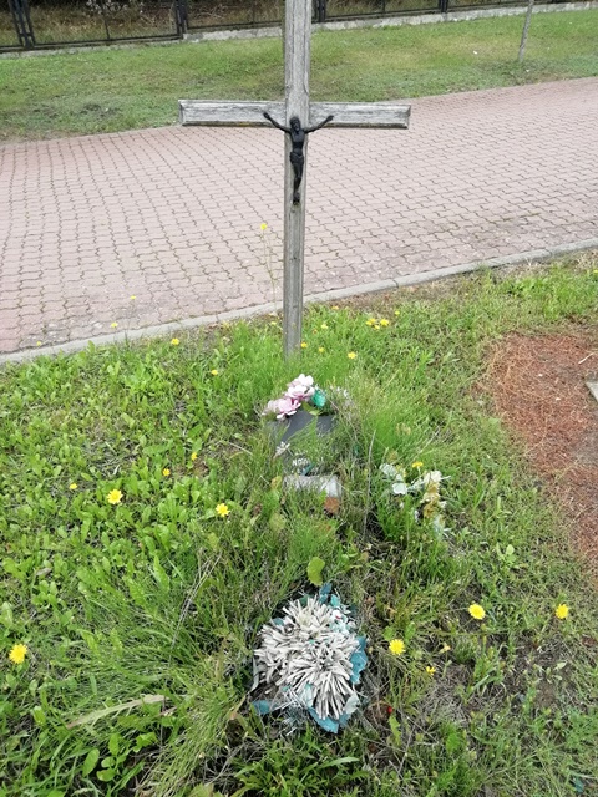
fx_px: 599
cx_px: 299
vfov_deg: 67.3
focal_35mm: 26
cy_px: 398
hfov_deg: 53.1
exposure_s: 1/197
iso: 50
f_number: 2.2
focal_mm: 3.21
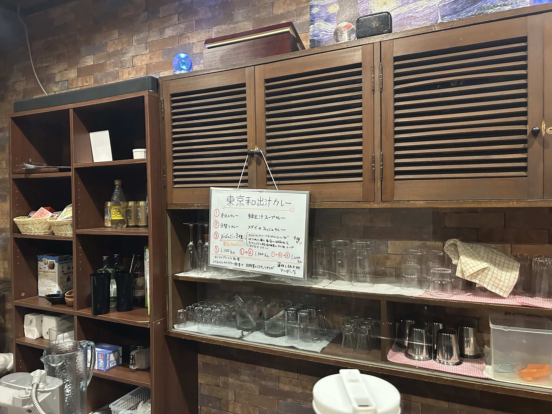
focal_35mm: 26
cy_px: 207
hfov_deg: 67.3
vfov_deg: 53.1
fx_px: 415
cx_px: 276
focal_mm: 5.7
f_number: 1.5
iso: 500
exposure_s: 1/50
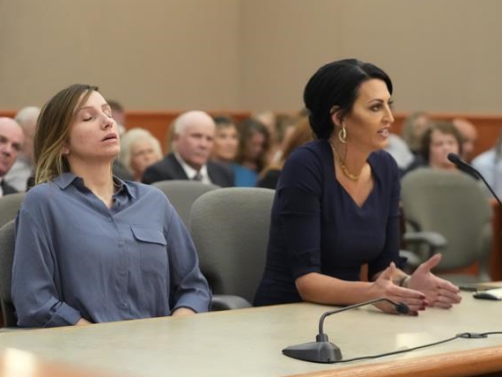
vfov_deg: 12.9
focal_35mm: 115
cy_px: 188
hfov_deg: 17.1
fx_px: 1668
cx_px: 247
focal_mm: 70
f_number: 2.8
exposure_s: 1/500
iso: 10000
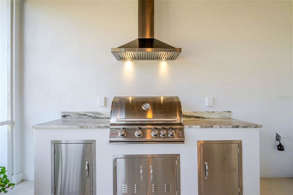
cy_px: 98
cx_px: 146
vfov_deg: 63.1
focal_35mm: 20
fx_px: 158
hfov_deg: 85.5
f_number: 8
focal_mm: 13
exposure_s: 1/40
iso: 200
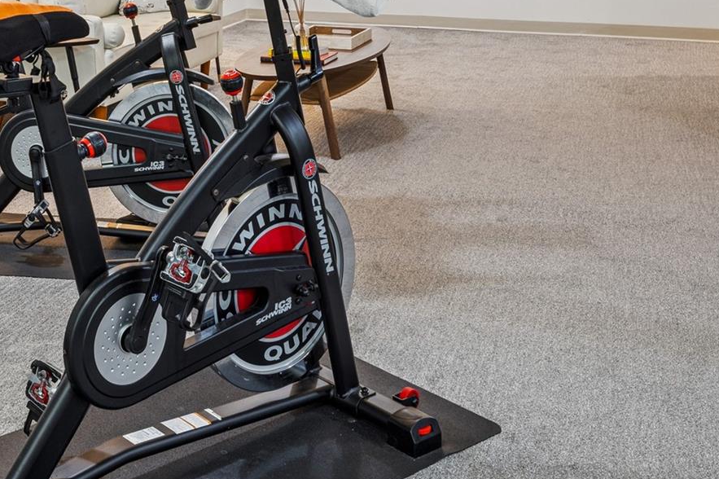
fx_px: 1018
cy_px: -10
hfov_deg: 37.0
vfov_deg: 25.1
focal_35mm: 51
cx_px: 103
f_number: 11
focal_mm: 22
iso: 200
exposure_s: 1
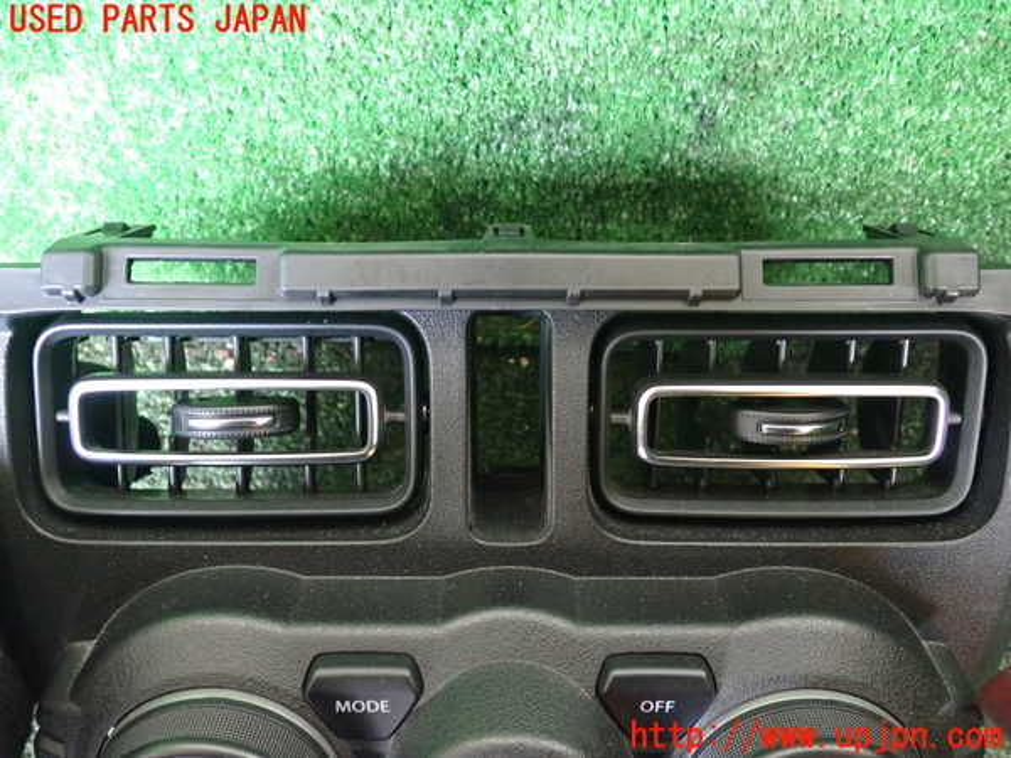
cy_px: 379
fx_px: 876
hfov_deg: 60.0
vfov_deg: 46.8
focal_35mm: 30
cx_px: 506
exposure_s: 1/20
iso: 800
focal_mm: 5.4
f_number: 2.3
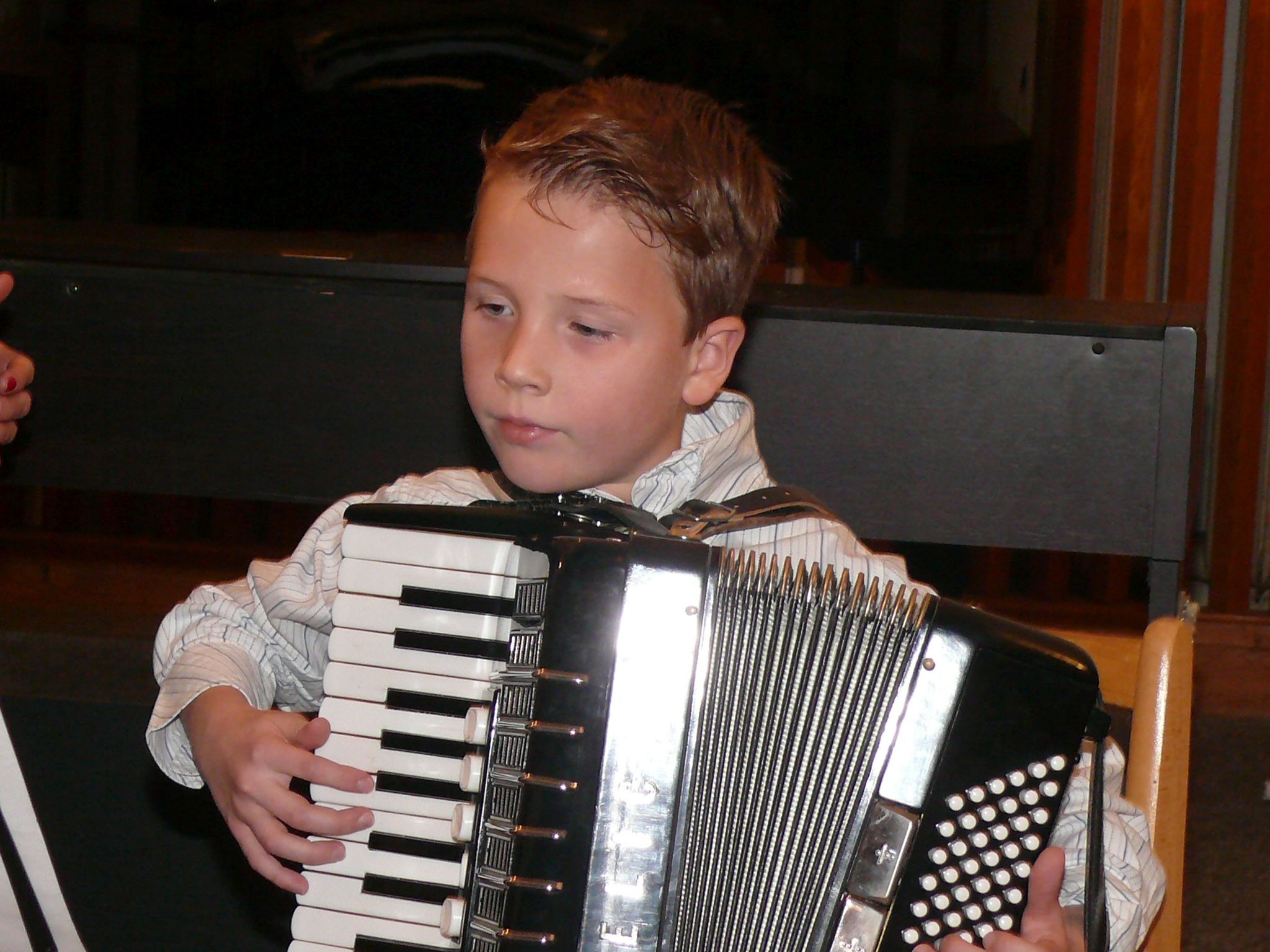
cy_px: 476
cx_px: 635
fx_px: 5283
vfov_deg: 10.3
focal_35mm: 144
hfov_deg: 13.7
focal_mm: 17.1
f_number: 3.2
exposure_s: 1/30
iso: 200
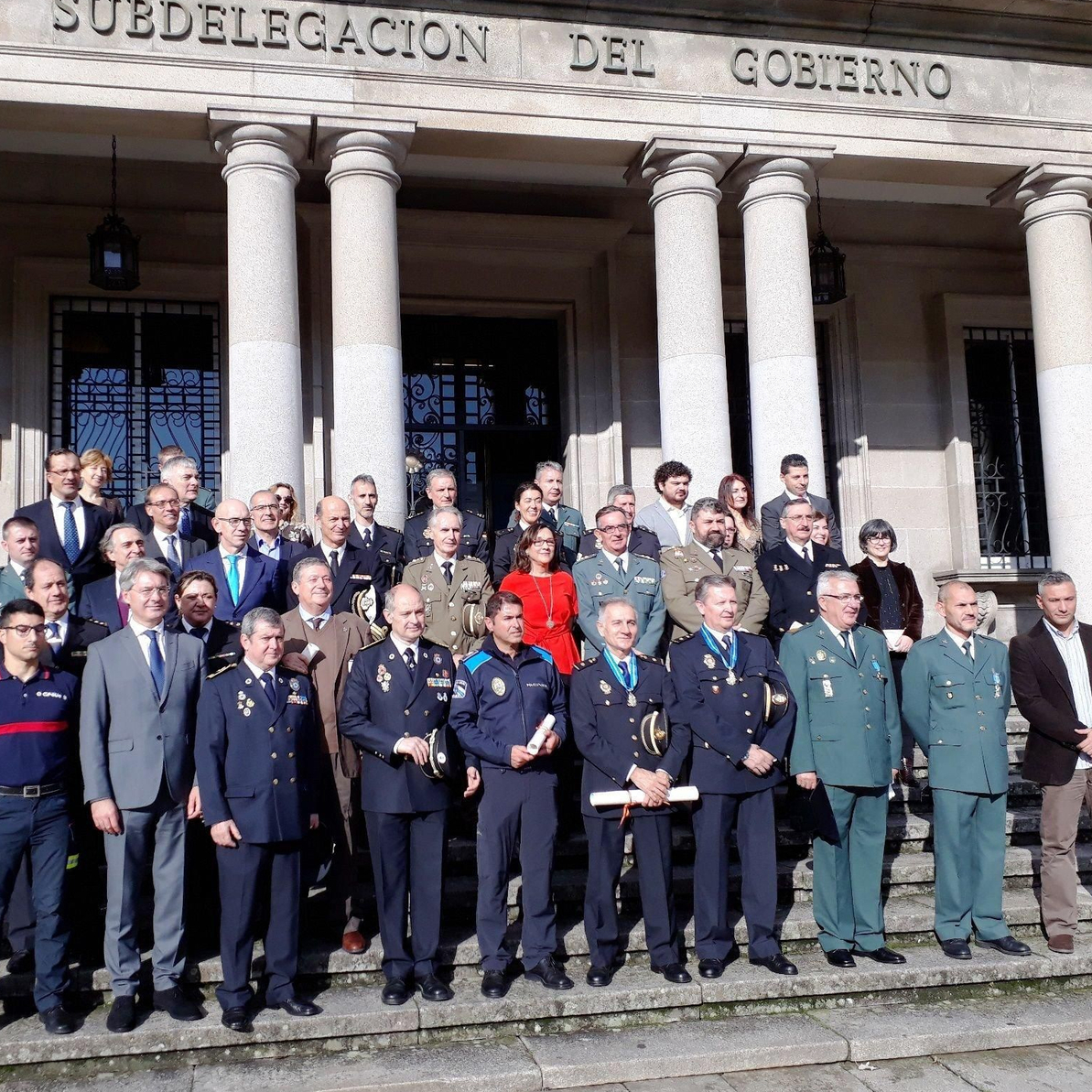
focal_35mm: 32
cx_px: 467
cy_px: 545
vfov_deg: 51.1
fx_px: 1142
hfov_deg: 50.9
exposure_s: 1/1205
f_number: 1.9
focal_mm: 3.6
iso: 40
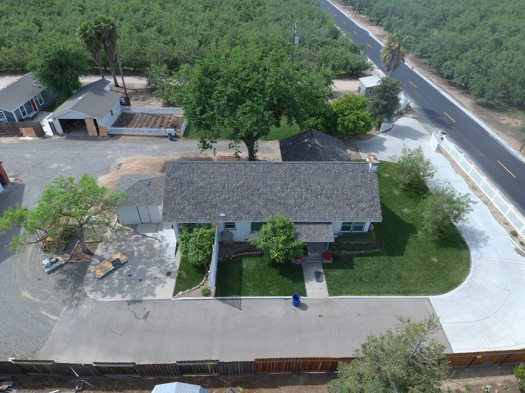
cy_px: 196
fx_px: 258
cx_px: 262
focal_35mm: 17
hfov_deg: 91.0
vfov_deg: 74.7
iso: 100
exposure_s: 1/617
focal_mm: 3.15
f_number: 2.8
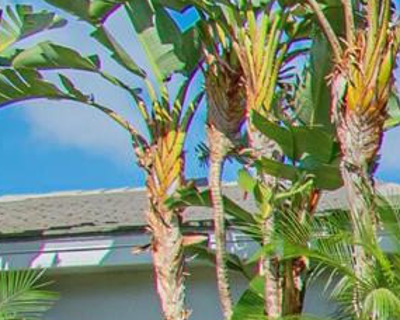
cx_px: 1159
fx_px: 1196
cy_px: 573
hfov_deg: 11.7
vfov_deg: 13.7
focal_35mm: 101
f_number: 9
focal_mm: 10
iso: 200
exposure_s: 1/320
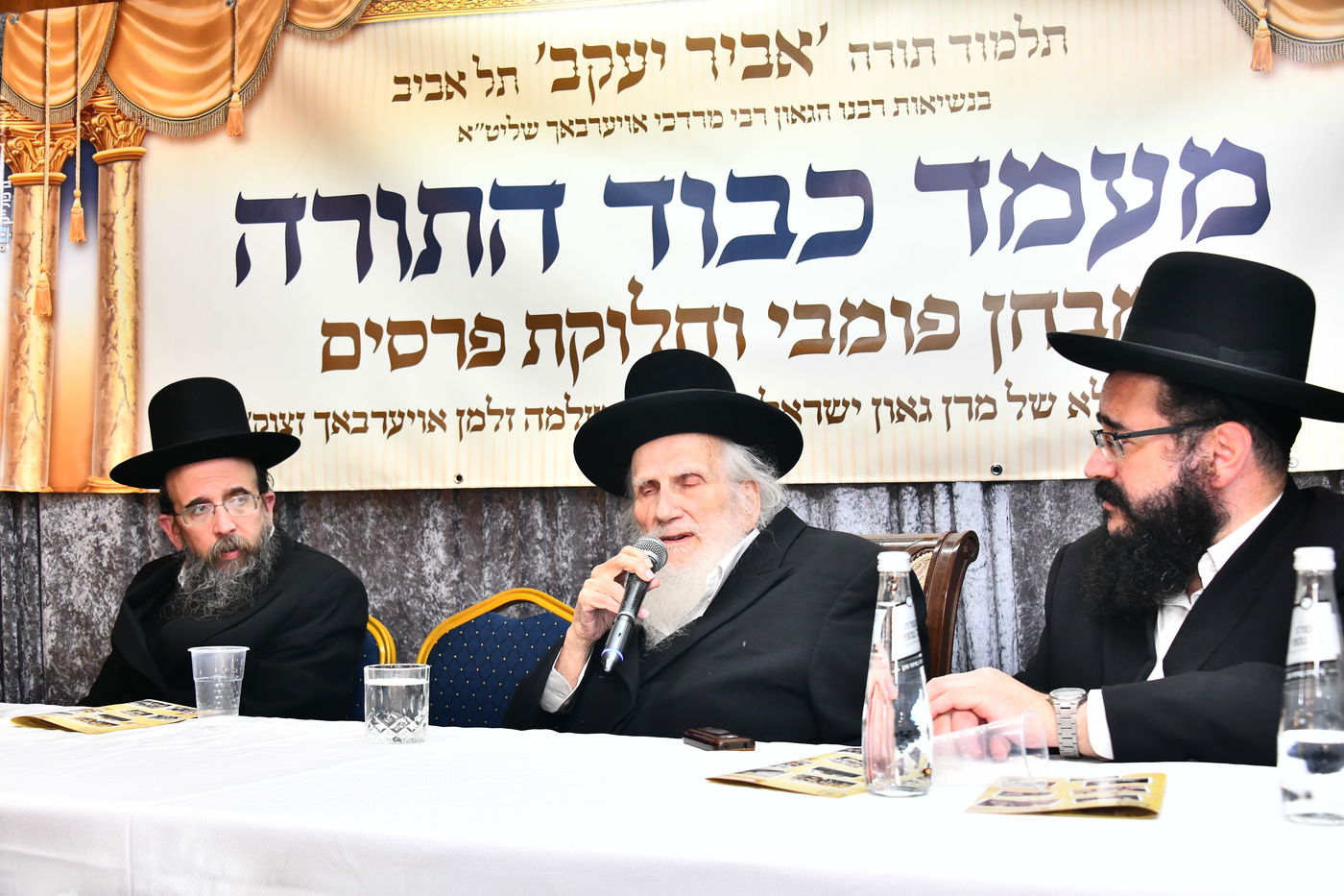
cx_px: 672
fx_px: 1568
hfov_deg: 46.4
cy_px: 448
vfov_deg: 31.9
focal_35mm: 42
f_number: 6.3
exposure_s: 1/125
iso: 2000
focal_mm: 42
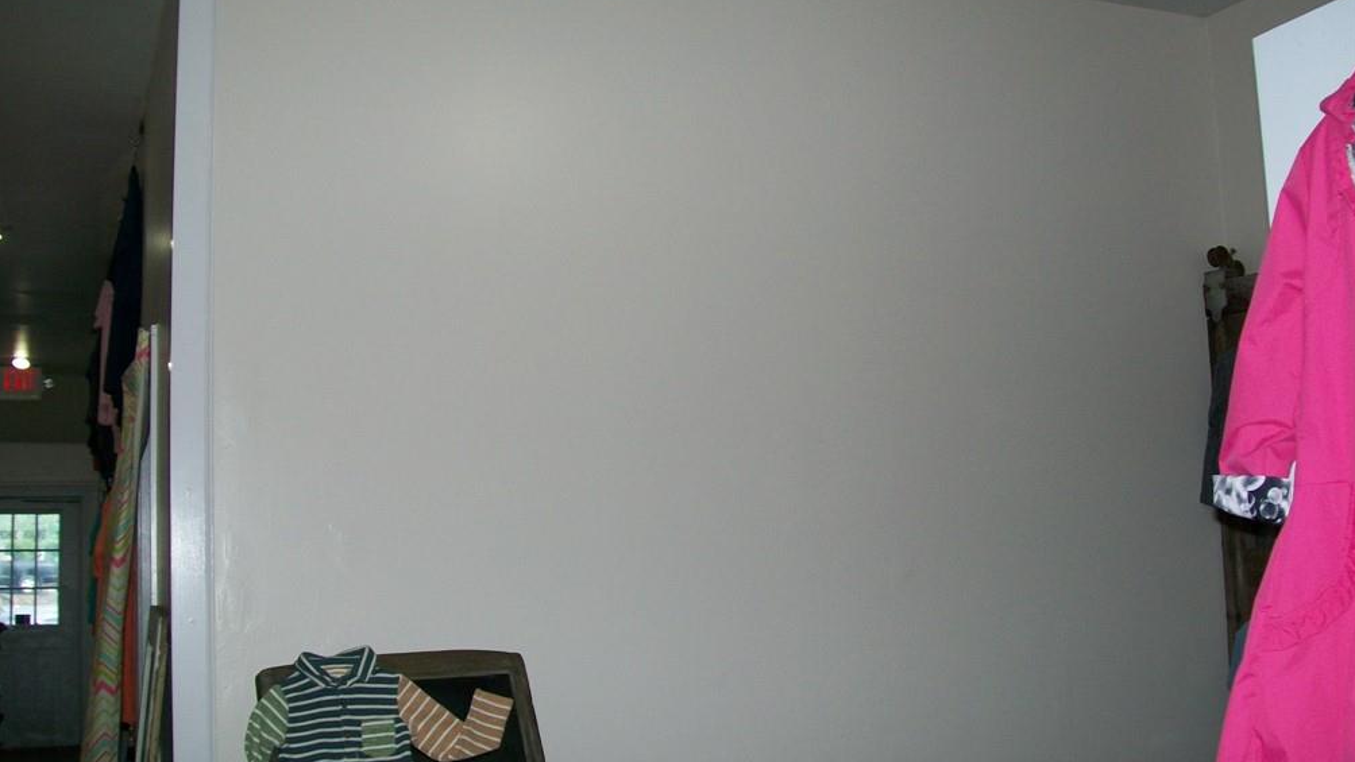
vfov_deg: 29.7
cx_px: 668
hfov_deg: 50.5
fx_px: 1437
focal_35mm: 40
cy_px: 374
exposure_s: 1/60
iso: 64
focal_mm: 6
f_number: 2.7
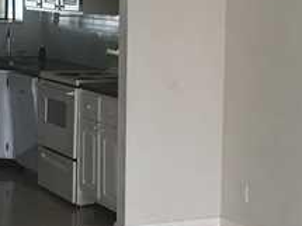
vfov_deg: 13.7
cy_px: 84
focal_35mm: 108
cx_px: 195
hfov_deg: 18.2
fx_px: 942
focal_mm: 4.15
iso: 32
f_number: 2.2
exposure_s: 1/30
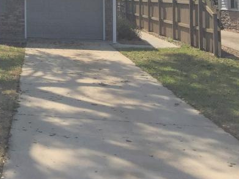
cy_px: -27
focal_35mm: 76
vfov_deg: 18.5
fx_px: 525
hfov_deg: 23.0
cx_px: -67
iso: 32
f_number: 2.2
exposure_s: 1/2825
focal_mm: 4.15
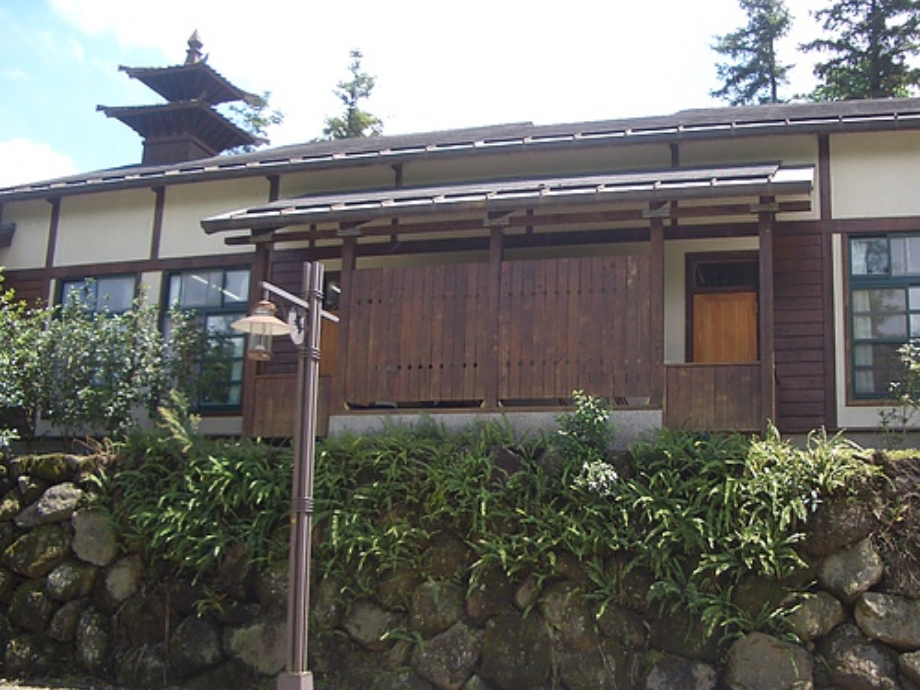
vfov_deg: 34.3
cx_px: 543
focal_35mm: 42
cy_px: 372
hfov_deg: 44.6
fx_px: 1116
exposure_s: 1/400
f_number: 2.6
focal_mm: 5.8
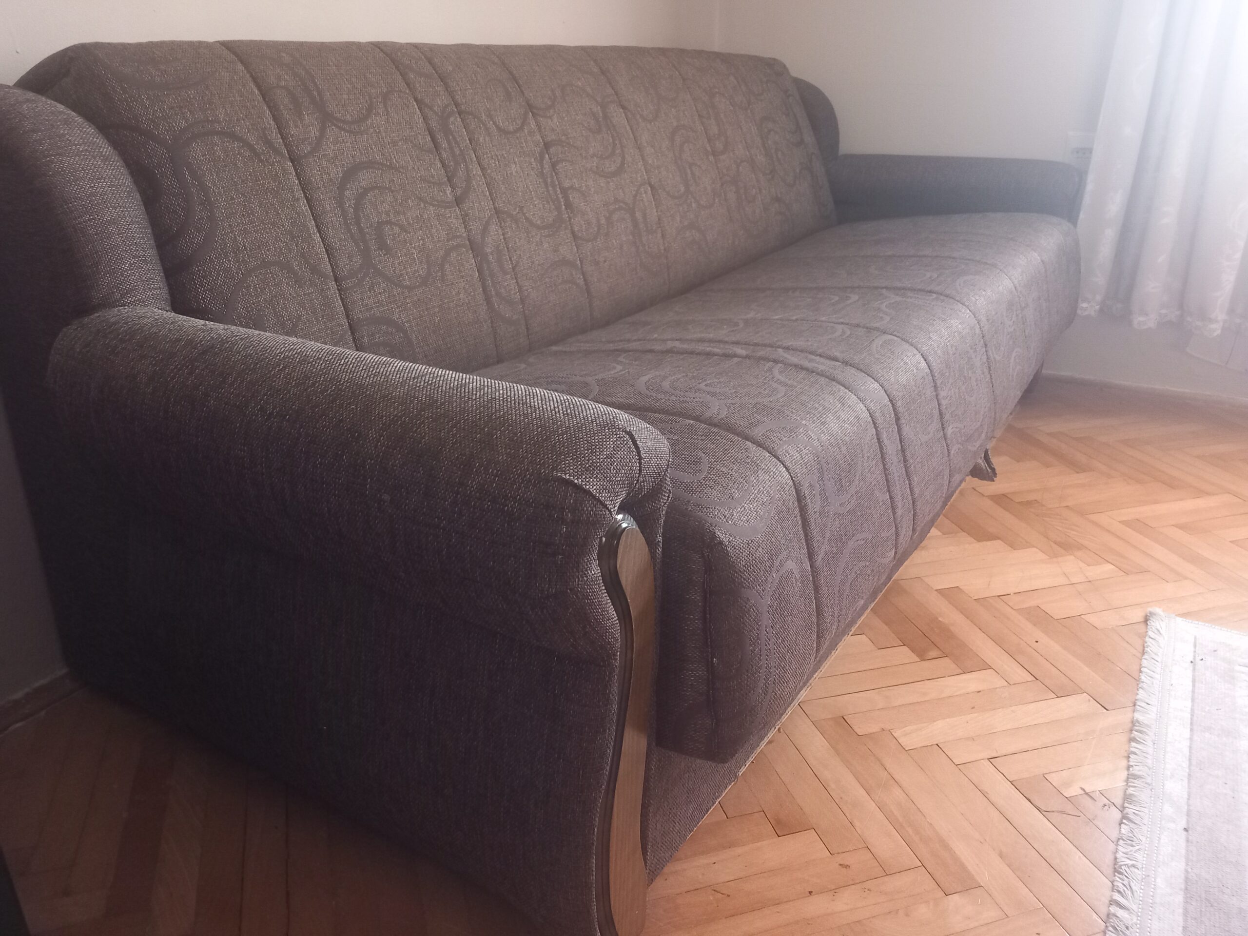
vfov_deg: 51.4
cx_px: 624
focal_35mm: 27
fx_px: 973
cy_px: 468
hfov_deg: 65.3
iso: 400
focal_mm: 4
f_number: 1.8
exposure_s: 1/25
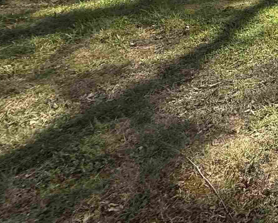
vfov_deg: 24.5
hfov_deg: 26.3
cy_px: -116
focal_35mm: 47
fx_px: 387
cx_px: 434
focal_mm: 2.22
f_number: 2.2
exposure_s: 1/1033
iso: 64
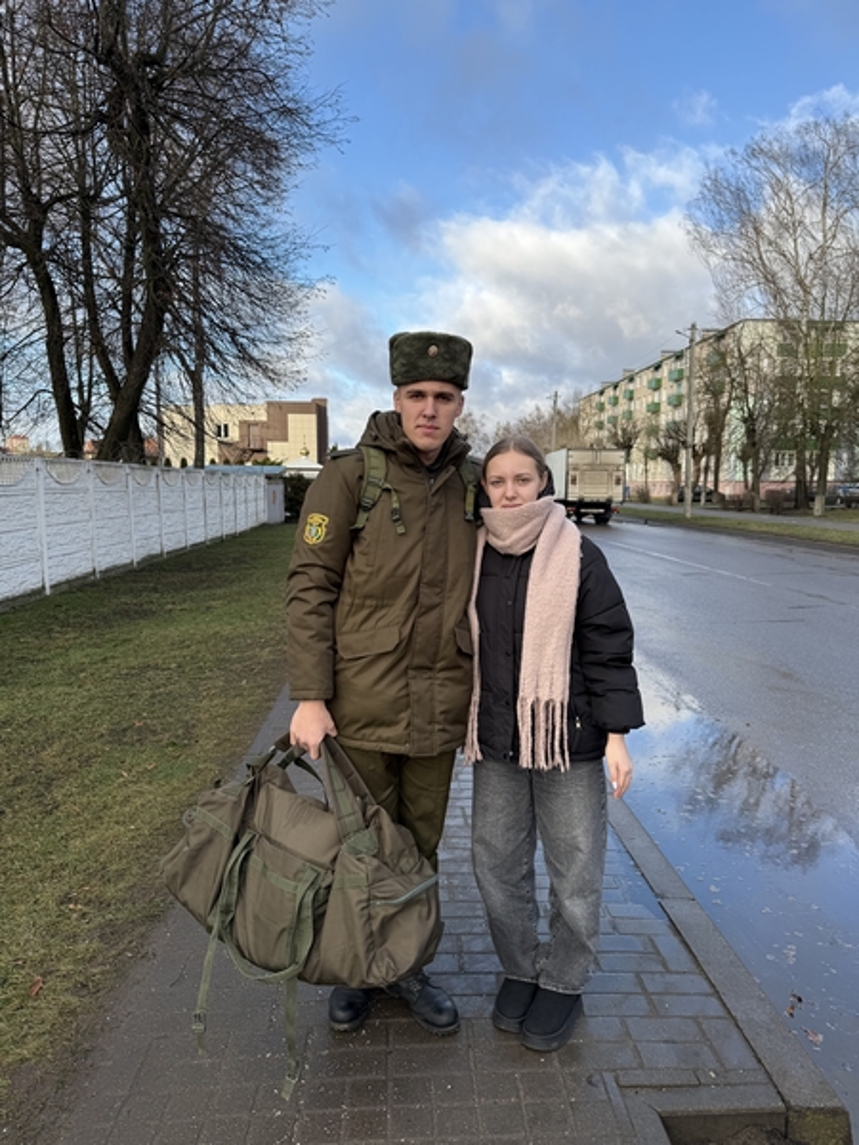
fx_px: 794
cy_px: 572
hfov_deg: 56.8
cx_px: 430
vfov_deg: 71.6
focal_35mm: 24
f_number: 1.78
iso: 80
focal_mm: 6.76
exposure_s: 1/1174
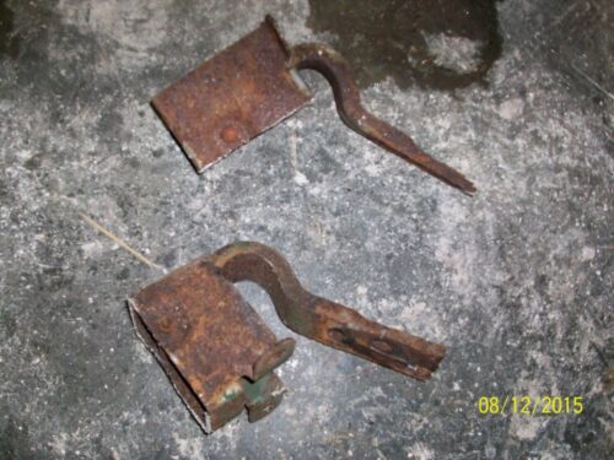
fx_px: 603
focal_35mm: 34
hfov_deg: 54.0
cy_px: 230
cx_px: 307
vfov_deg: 41.8
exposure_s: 1/60
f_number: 2.8
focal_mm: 5.7
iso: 160
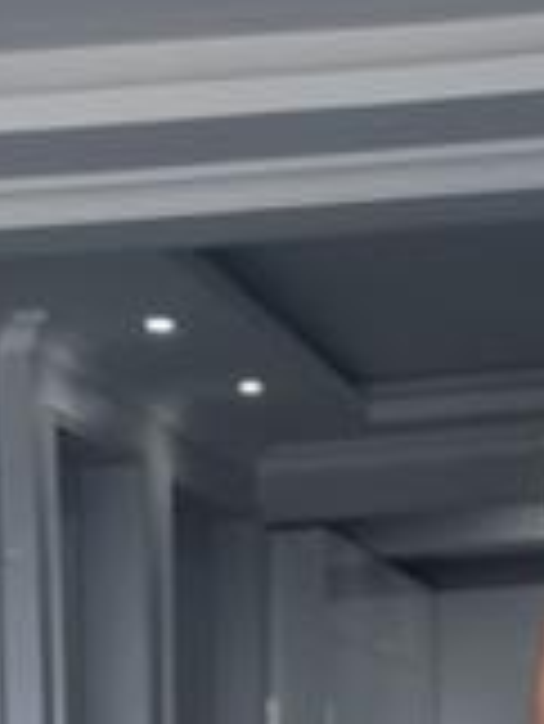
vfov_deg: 12.5
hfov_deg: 9.7
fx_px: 3160
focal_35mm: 151
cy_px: 1039
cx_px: 652
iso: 80
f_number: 1.78
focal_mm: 6.86
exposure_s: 1/172
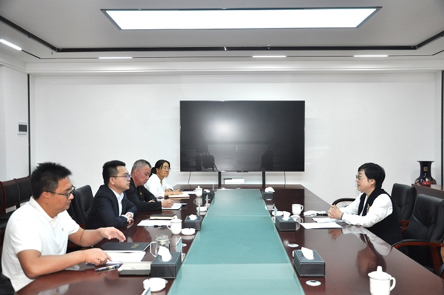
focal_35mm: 36
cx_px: 222
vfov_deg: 36.7
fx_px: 443
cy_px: 148
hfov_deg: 53.2
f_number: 4
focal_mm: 24
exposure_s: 1/125
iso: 800
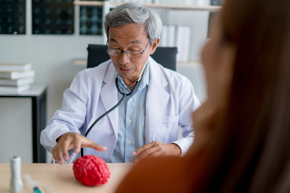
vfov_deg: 27.0
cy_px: 96
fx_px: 403
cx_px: 145
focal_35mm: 50
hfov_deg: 39.6
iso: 250
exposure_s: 1/1600
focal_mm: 50
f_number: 1.4
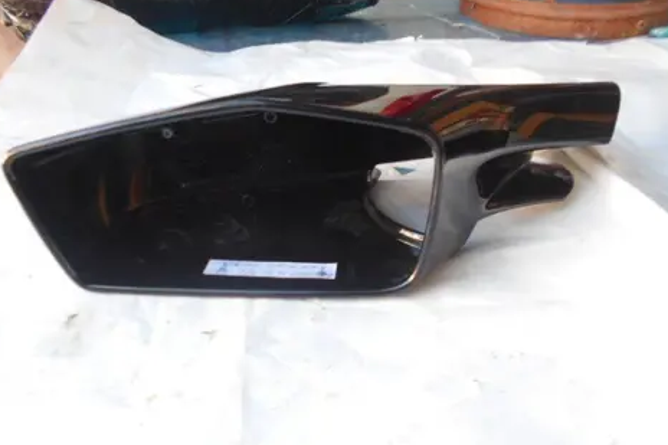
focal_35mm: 28
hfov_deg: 65.5
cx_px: 333
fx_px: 519
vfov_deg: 46.4
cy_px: 228
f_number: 3.2
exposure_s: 1/30
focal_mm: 4.6
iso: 140
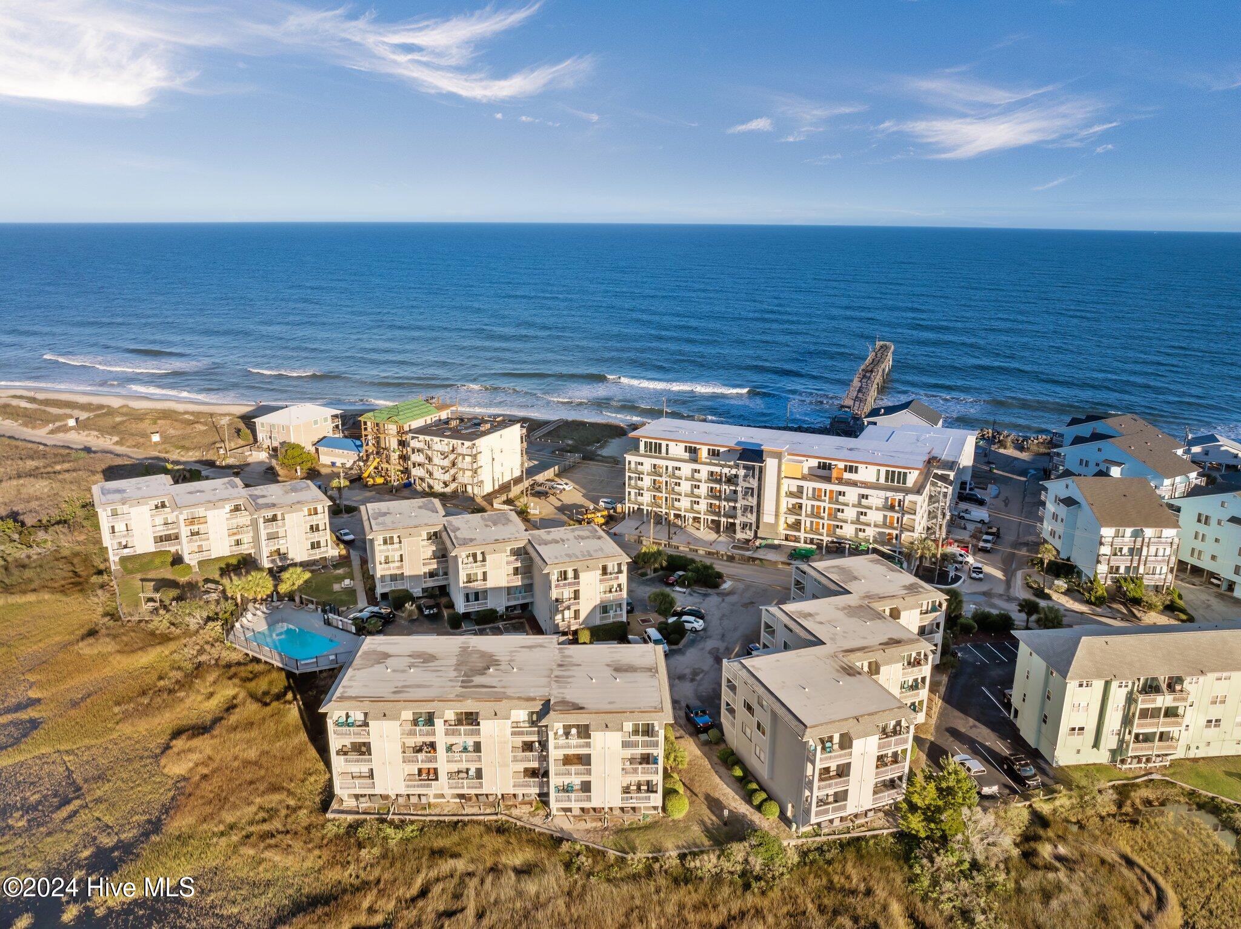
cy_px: 464
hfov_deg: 71.6
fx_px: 860
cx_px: 620
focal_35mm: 24
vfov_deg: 56.8
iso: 110
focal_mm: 12.29
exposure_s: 1/1600
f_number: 2.8
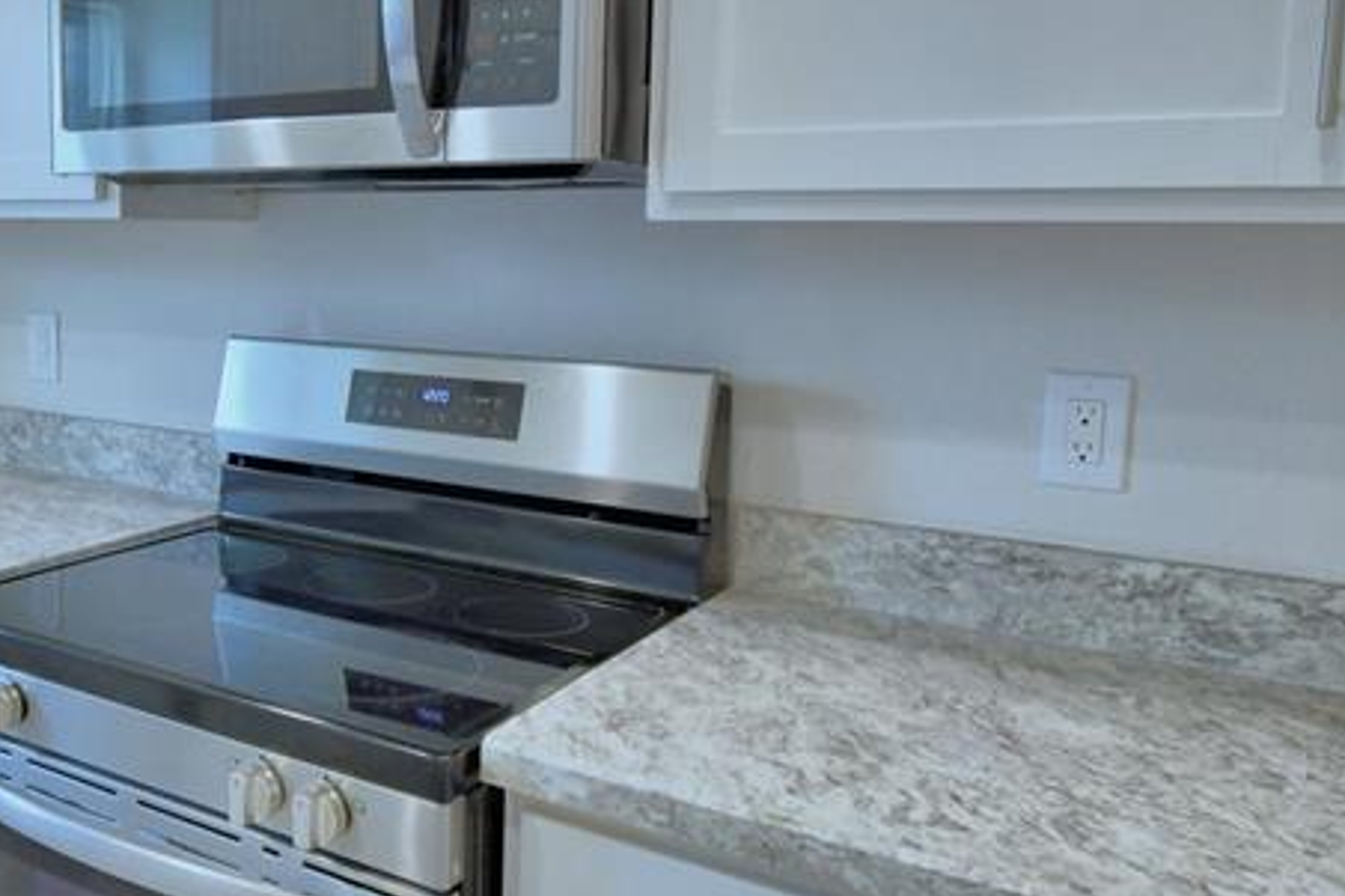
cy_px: 366
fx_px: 1270
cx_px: 306
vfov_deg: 38.7
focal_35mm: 34
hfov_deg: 52.8
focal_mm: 10
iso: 400
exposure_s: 1/30
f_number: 4.5
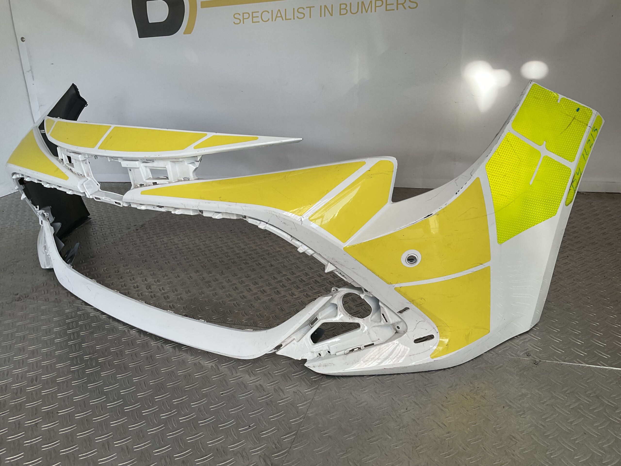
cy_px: 233
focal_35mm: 29
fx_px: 520
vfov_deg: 48.2
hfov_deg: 61.7
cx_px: 310
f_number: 1.8
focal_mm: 3
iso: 16
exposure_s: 1/148
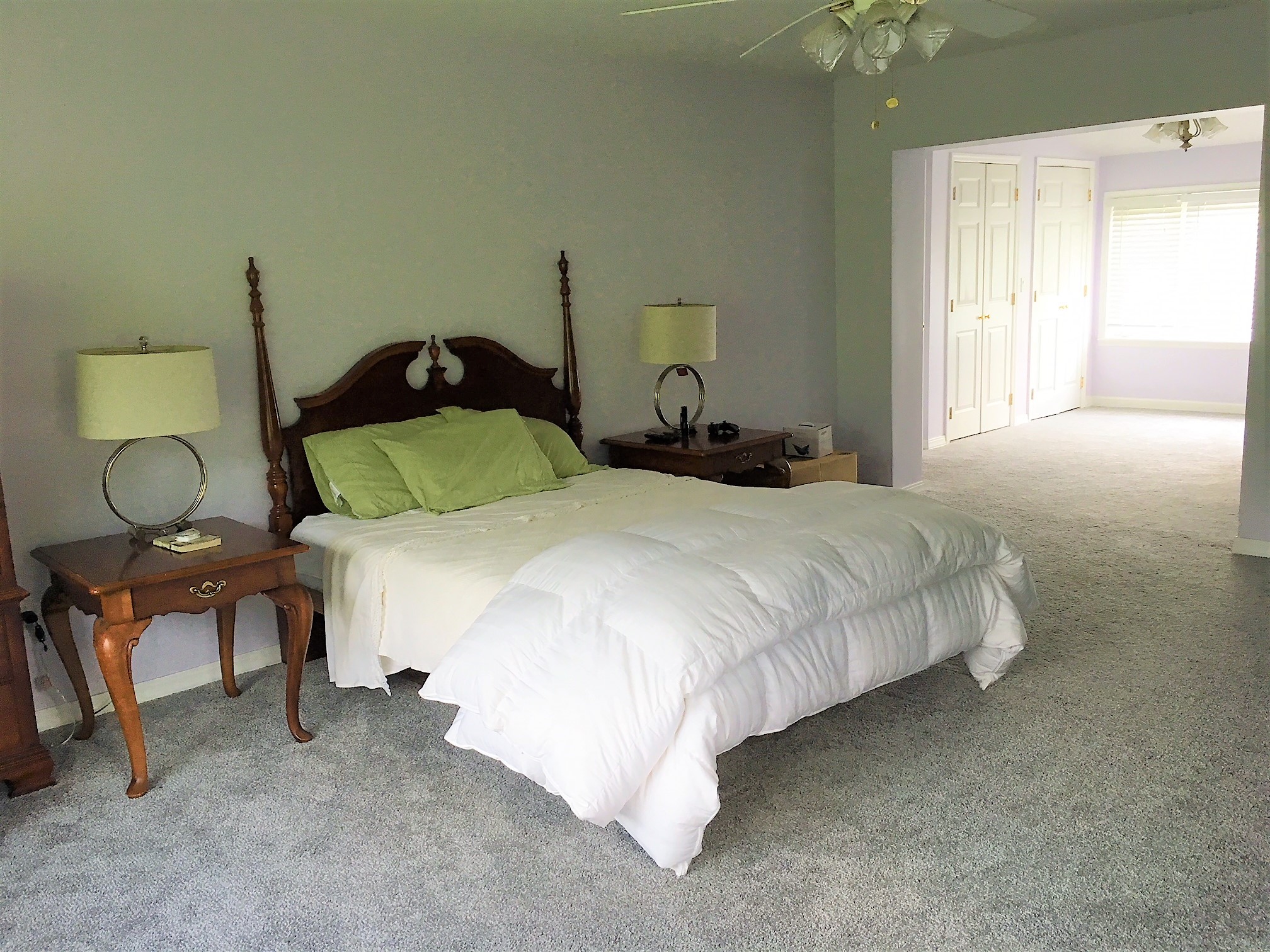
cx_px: 635
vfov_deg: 48.2
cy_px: 476
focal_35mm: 29
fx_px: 1064
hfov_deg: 61.7
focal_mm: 4.15
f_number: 2.2
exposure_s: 1/30
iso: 40
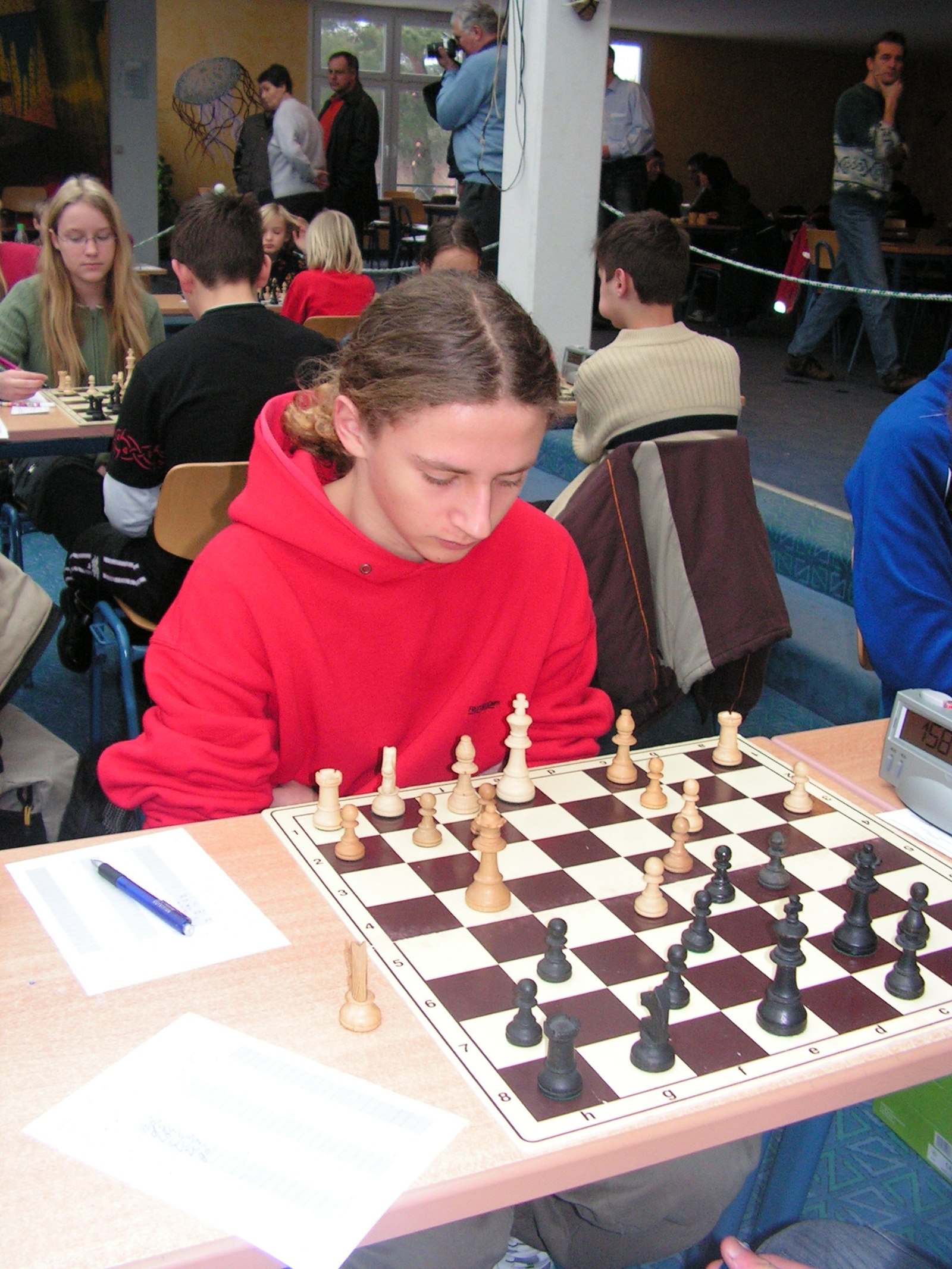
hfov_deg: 37.7
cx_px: 476
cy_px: 634
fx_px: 1393
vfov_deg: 49.0
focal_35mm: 38
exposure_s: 1/40
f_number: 3.2
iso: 200
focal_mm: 6.4
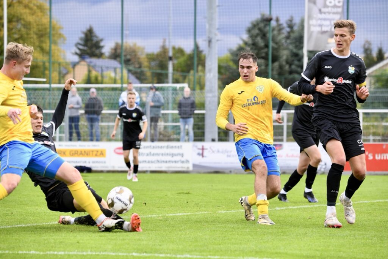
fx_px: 2370
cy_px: 130
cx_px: 194
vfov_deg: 6.2
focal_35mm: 220
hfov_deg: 9.4
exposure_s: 1/1600
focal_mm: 220
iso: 2000
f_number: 6.3
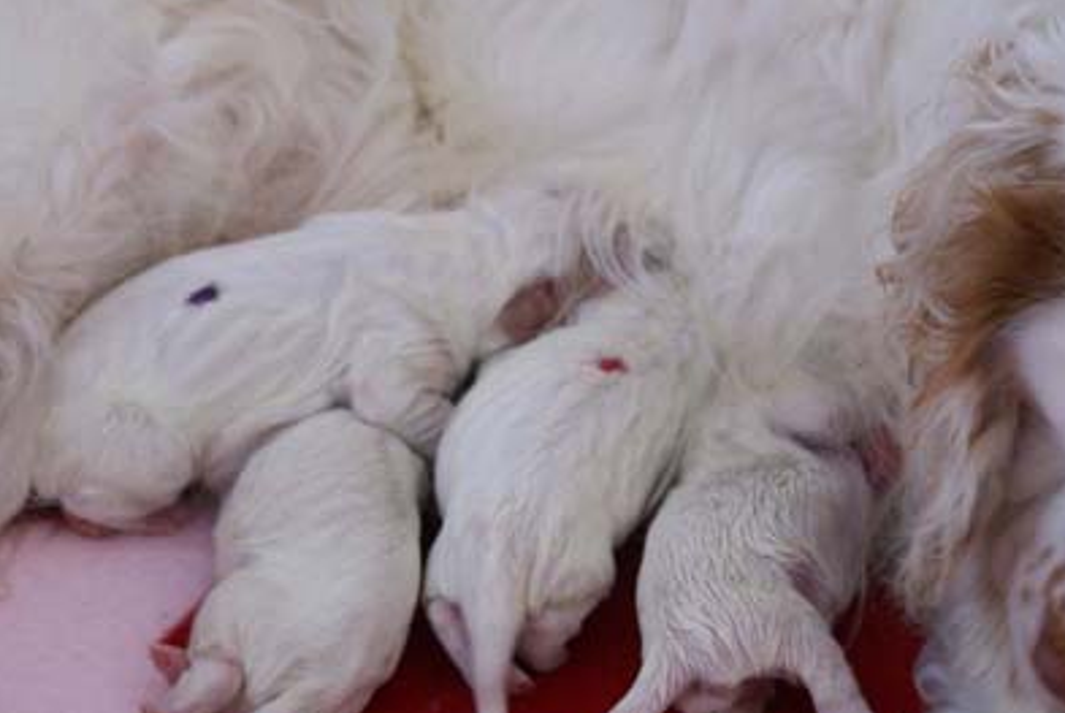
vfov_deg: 6.4
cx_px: 577
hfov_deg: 9.6
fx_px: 6366
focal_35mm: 215
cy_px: 306
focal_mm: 75
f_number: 4
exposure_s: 1/50
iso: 400
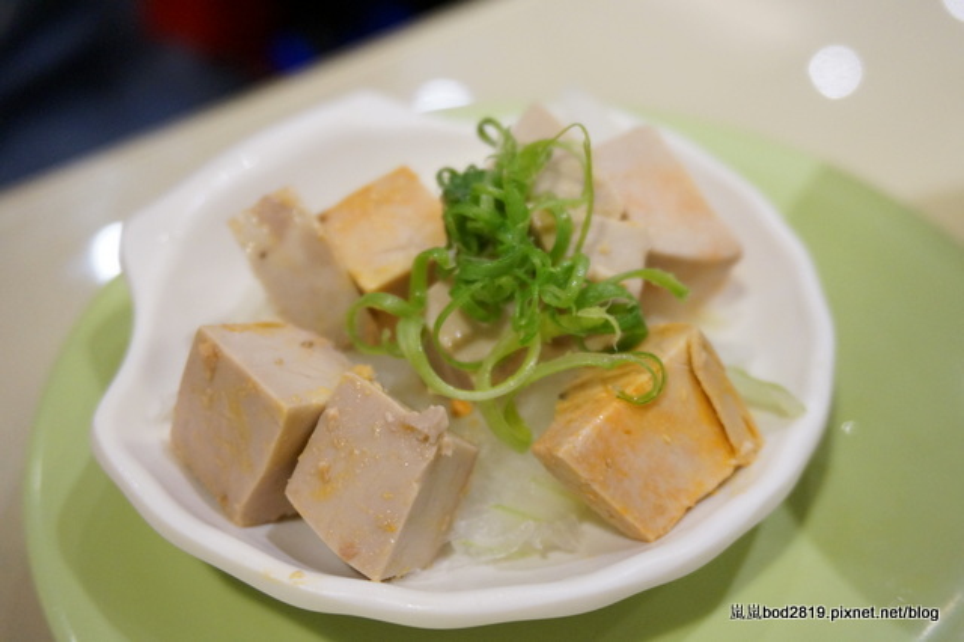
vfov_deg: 33.0
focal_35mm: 40
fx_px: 1084
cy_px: 321
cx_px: 482
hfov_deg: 47.9
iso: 2000
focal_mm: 27
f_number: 4.5
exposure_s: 1/60
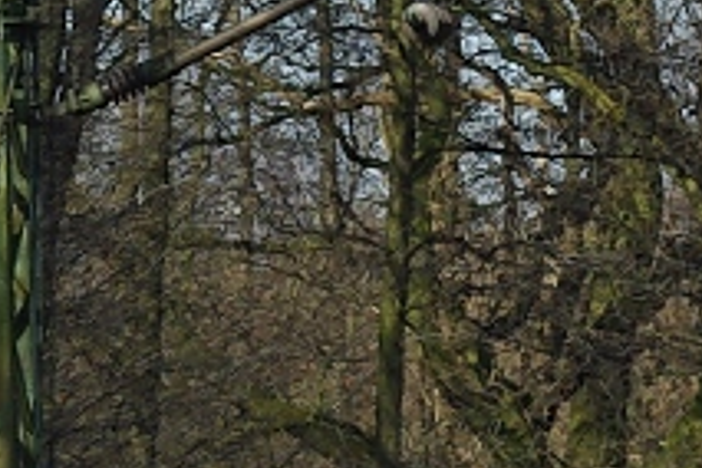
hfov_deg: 3.5
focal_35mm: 576
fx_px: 11231
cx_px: 1490
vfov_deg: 2.4
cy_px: 471
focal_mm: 80
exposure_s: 1/180
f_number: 8
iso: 100
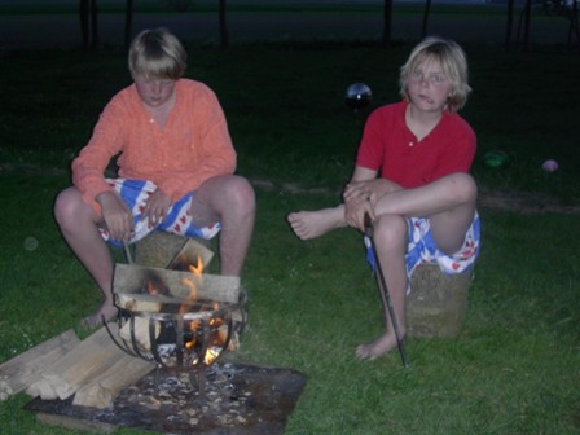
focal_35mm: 45
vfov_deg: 32.2
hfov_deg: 42.1
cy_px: 218
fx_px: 754
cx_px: 290
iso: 70
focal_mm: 6.7
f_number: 2.9
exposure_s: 1/64
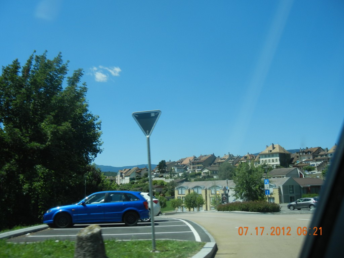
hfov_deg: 54.0
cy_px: 129
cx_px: 172
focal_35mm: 34
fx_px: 338
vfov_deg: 41.8
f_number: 7.2
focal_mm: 6.2
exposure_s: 1/334
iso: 160
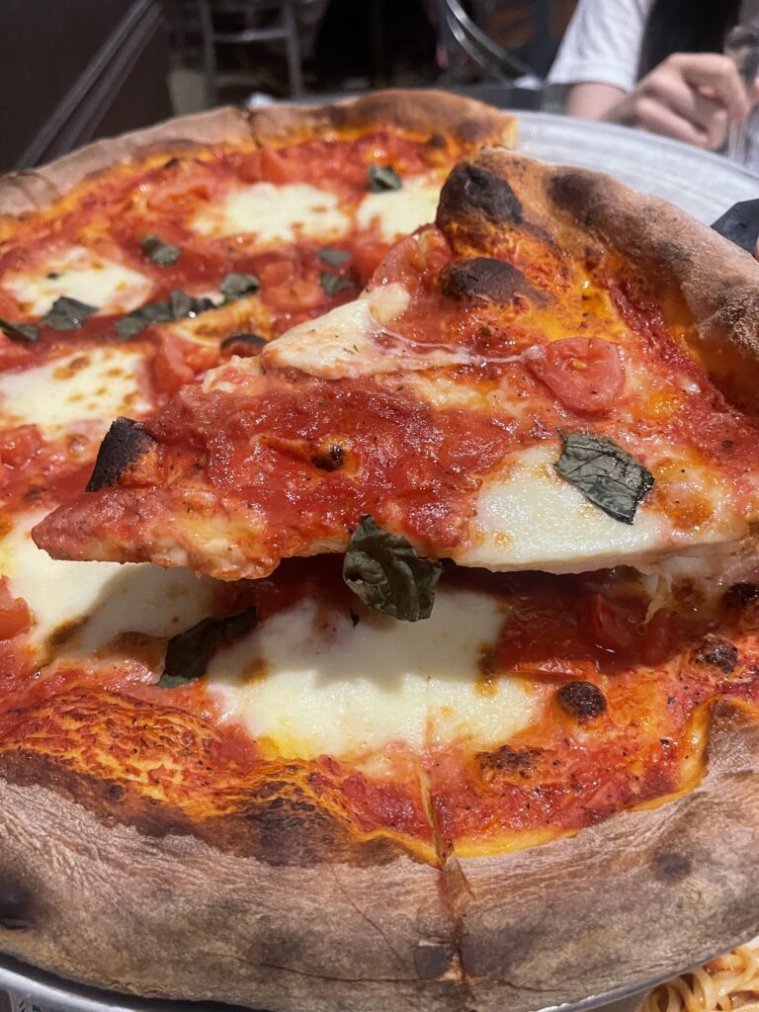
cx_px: 380
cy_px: 506
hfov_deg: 54.9
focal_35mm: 25
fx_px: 731
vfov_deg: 69.4
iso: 500
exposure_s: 1/60
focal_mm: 5.1
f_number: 1.6
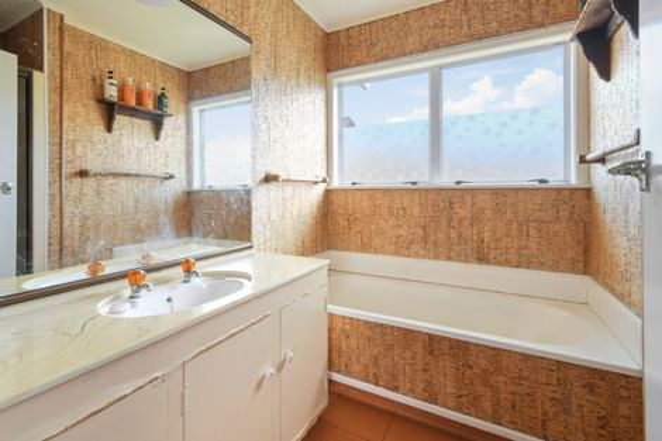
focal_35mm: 15
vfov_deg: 77.3
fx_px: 276
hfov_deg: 100.4
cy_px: 220
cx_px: 331
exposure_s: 1/10
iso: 400
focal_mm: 10
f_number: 11
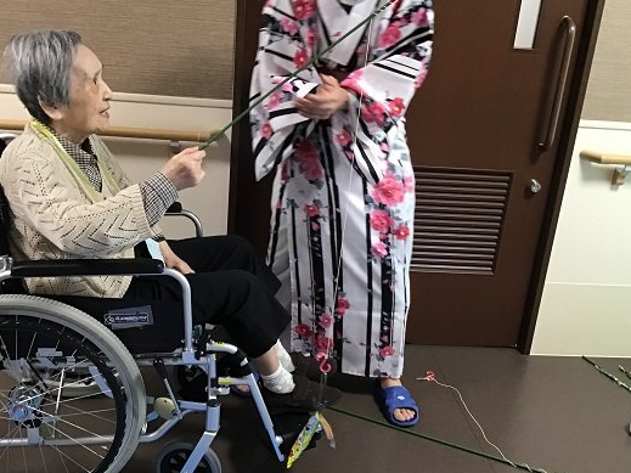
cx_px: 296
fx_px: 711
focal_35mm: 39
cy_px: 252
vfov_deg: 36.8
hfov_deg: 47.8
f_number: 2.4
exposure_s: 1/30
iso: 125
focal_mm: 3.3
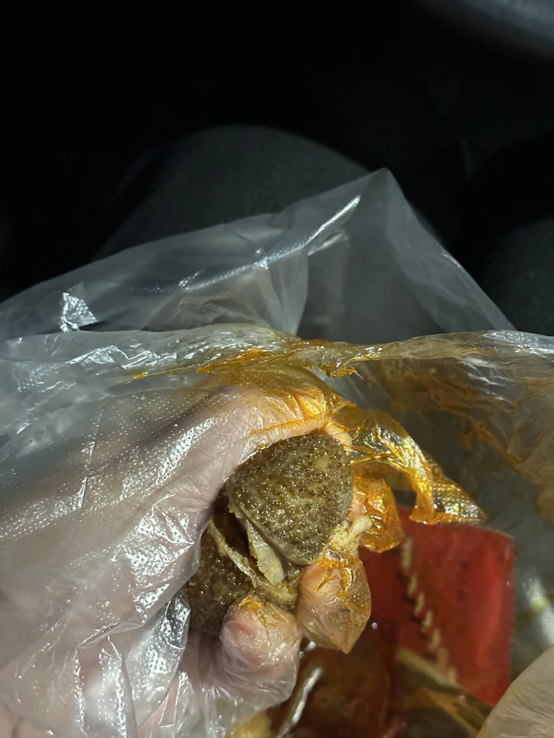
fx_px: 1024
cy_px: 369
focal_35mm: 48
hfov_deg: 30.3
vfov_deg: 39.7
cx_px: 277
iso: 640
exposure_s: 1/27
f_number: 1.78
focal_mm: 6.86
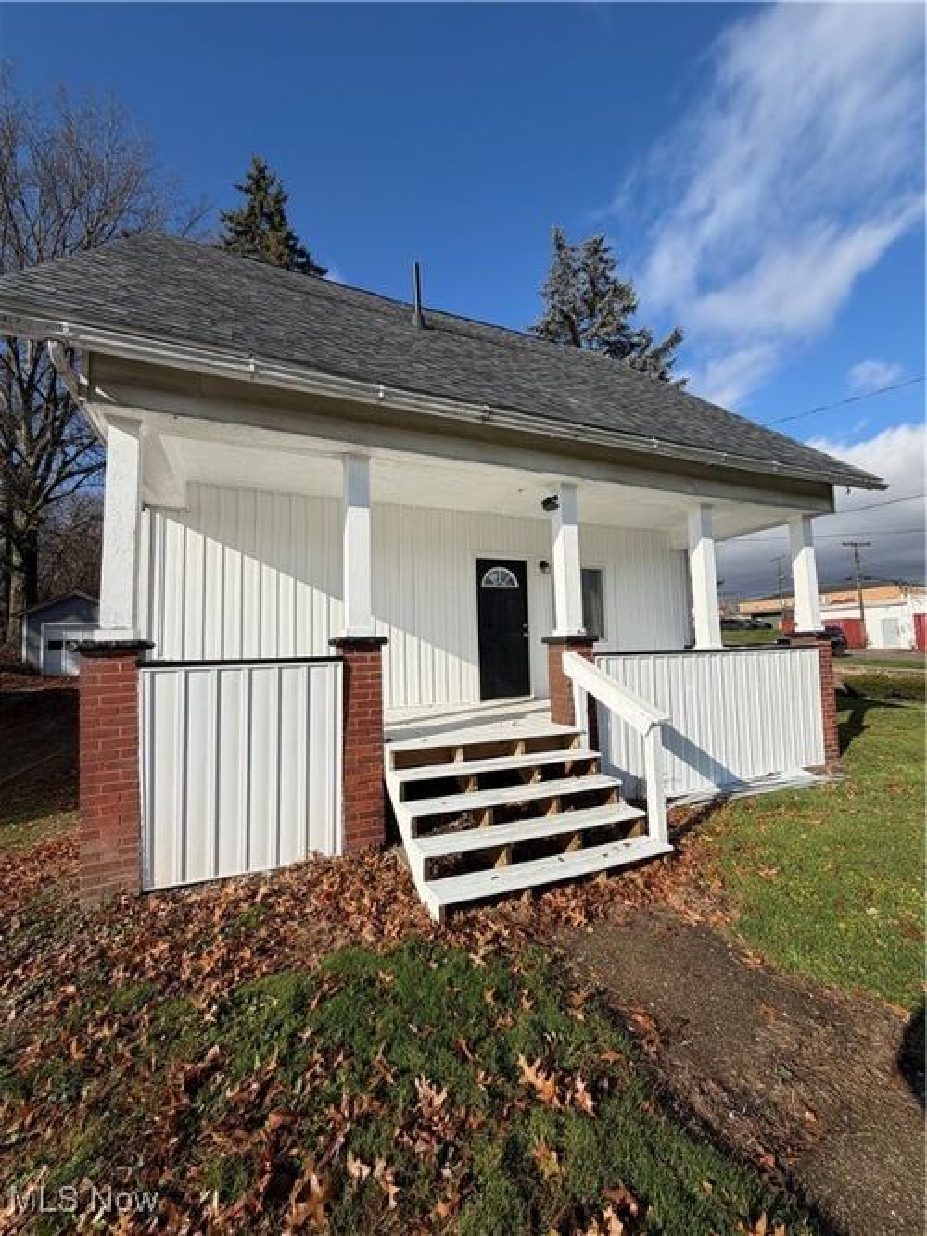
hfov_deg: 85.7
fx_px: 500
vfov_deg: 102.1
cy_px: 618
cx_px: 464
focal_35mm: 14
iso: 20
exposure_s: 1/1189
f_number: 2.2
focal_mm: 2.22
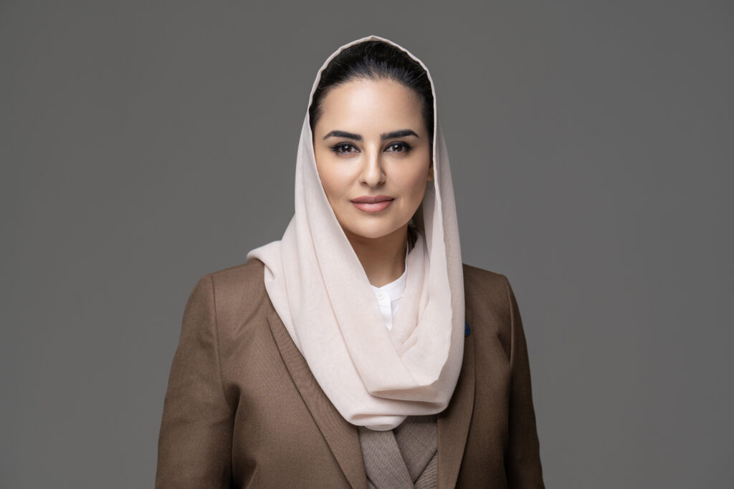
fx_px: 2488
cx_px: 367
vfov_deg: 11.2
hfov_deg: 16.8
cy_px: 244
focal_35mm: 122
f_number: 5.6
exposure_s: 1/125
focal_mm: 122
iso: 160
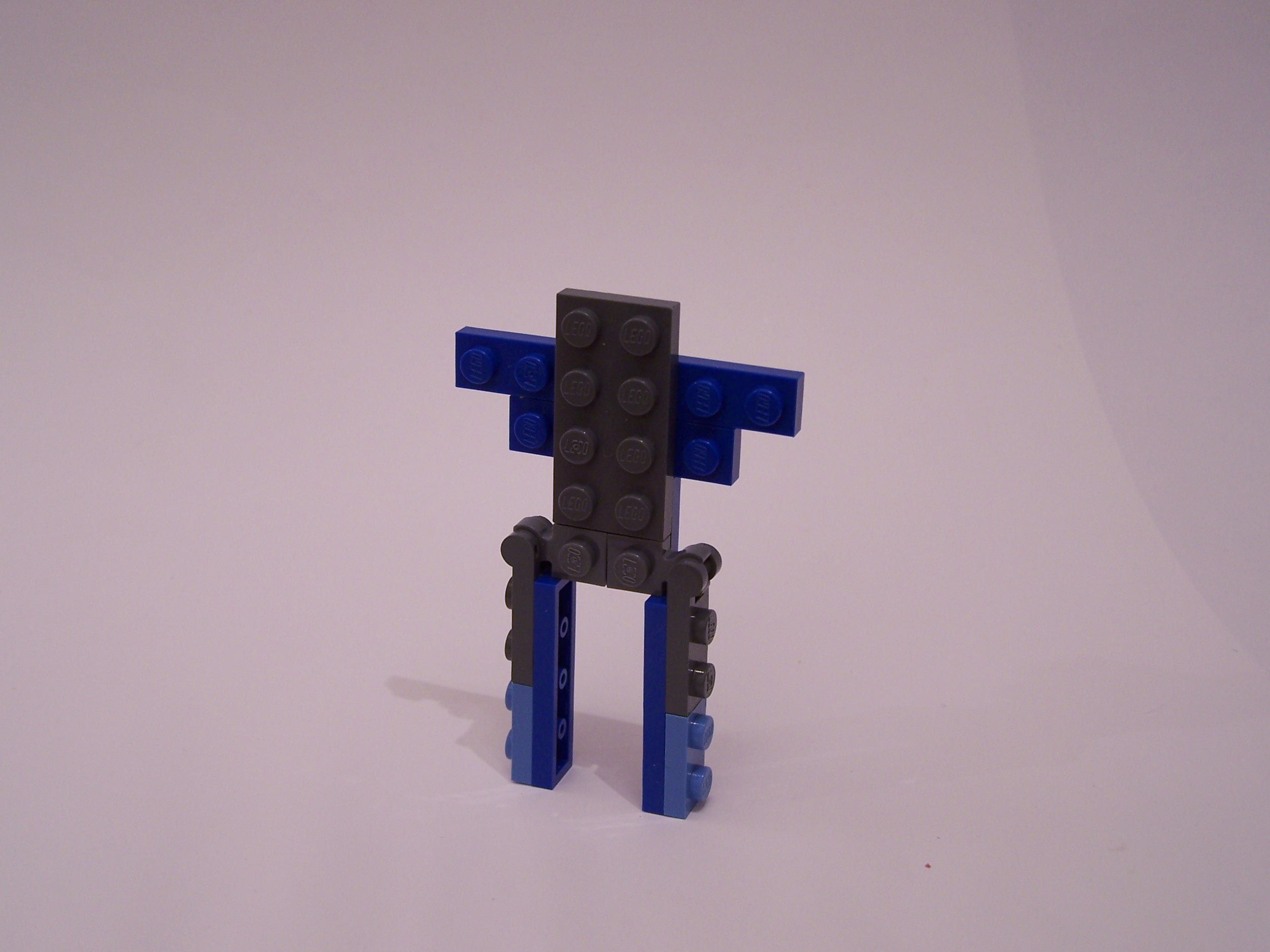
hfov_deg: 37.5
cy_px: 476
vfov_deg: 28.6
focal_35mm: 51
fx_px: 1871
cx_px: 635
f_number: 3
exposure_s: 1/4
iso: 80
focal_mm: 8.5
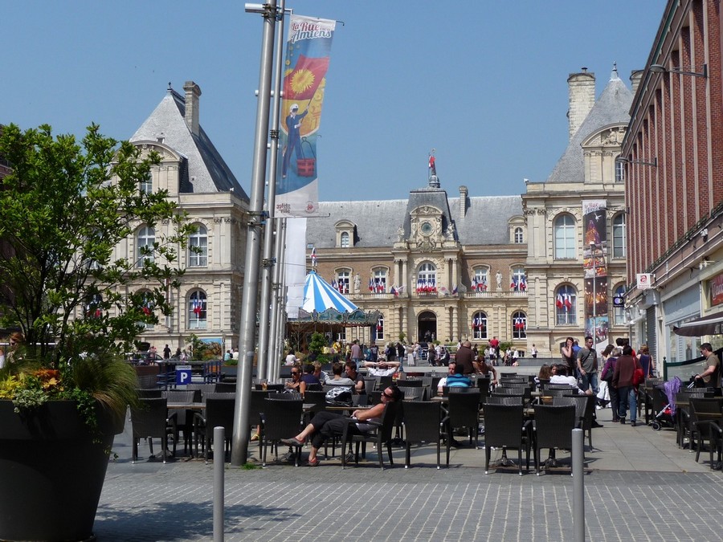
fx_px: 1149
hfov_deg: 34.9
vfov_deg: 26.6
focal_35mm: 55
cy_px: 271
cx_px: 362
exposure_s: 1/1000
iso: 100
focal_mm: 8.5
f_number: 4.2
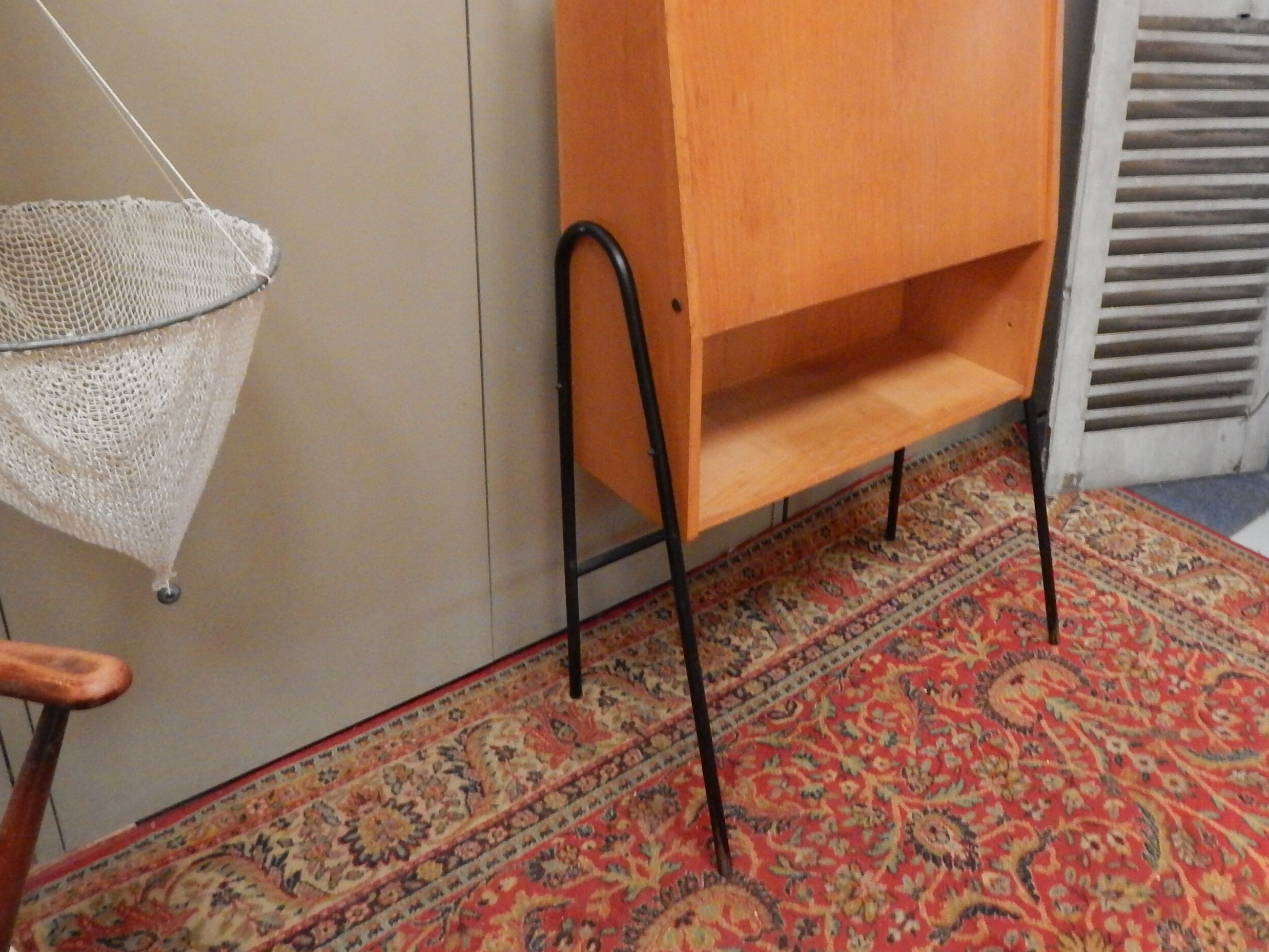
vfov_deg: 47.5
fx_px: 1063
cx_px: 732
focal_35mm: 29
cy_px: 326
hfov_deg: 61.3
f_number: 3
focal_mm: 4
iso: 800
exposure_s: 1/6
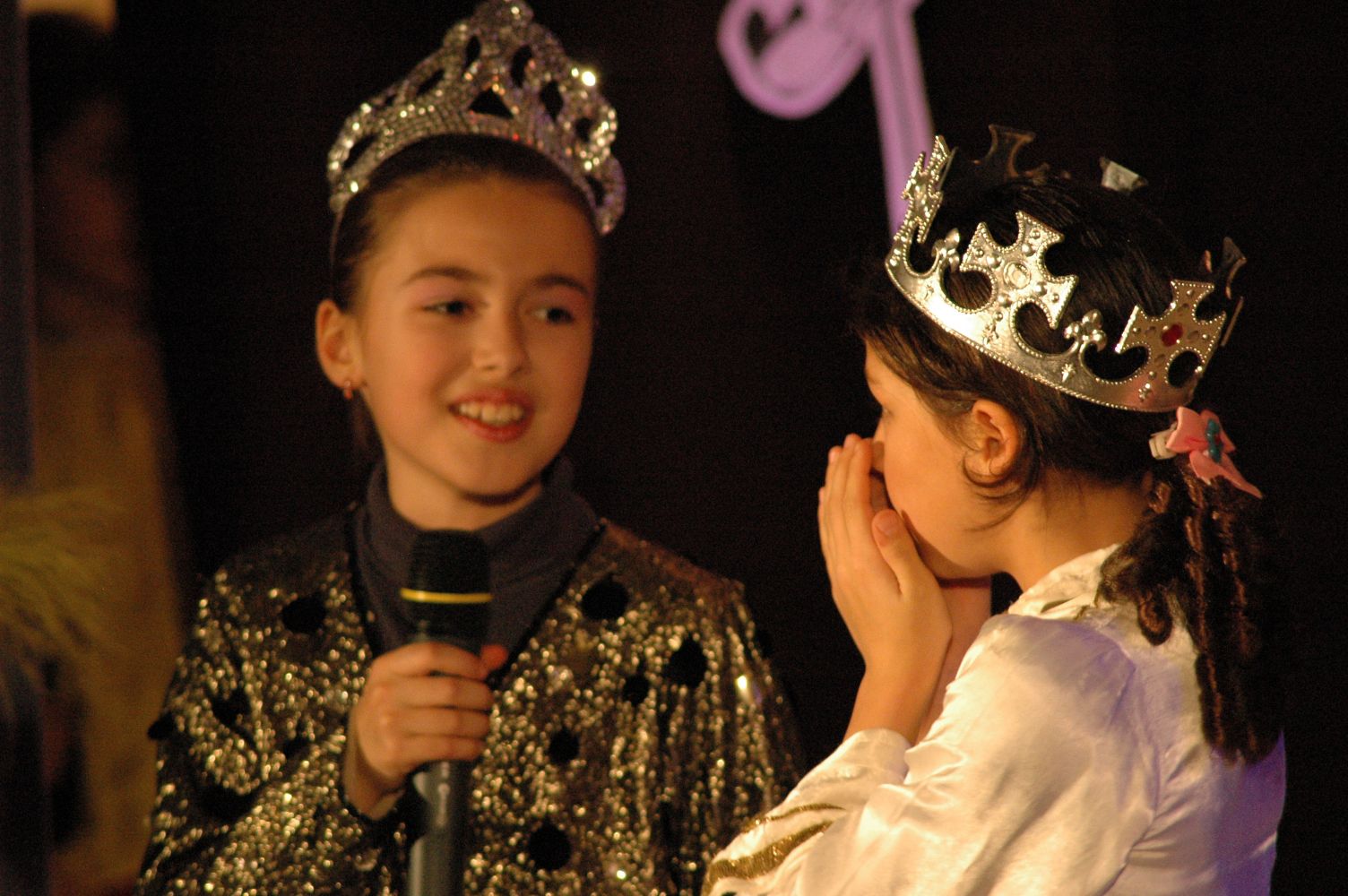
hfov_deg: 5.7
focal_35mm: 360
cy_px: 448
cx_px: 674
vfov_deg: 3.8
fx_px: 13468
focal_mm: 240
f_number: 5.3
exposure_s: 1/20
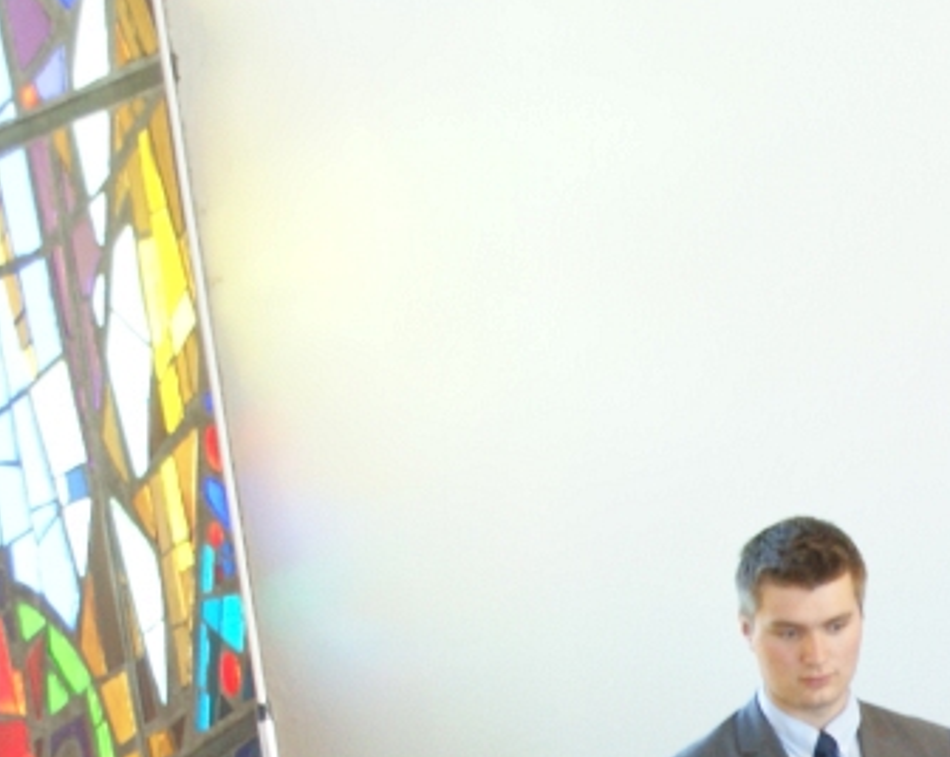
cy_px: 1141
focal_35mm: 220
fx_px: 6181
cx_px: 1456
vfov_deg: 6.9
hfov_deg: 8.6
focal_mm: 35
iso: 400
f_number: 5.6
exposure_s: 1/6
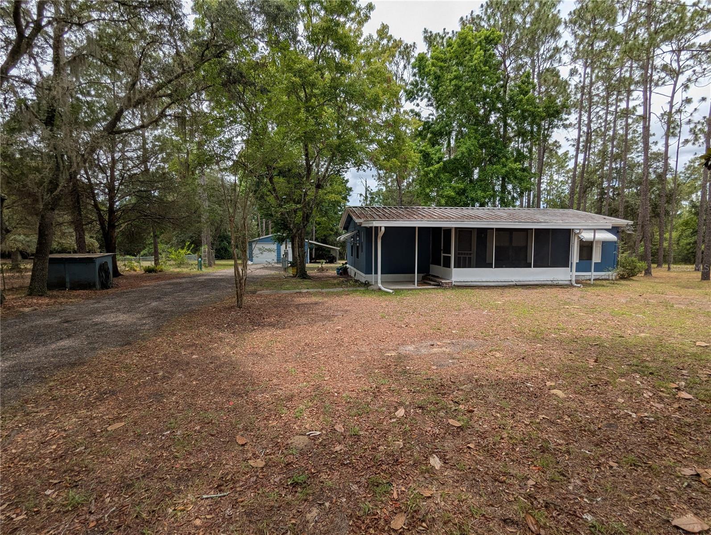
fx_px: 329
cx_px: 356
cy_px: 268
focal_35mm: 16
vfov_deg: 78.2
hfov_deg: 94.4
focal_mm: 2.35
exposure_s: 1/1101
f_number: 2.2
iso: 30
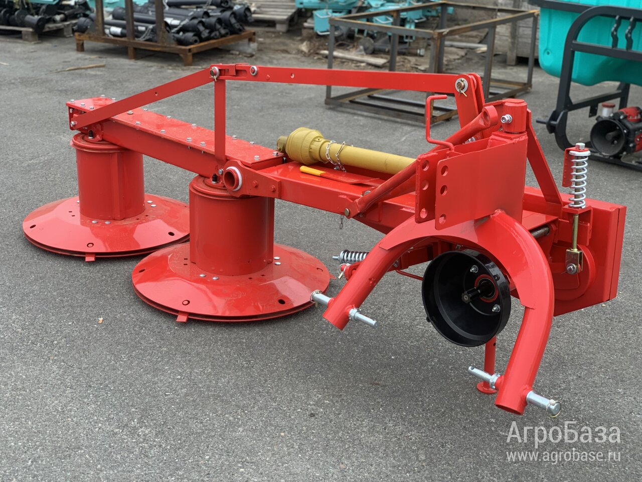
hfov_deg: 36.8
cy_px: 241
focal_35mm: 52
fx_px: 964
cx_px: 321
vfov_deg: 28.0
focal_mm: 6
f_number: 2.4
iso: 25
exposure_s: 1/122
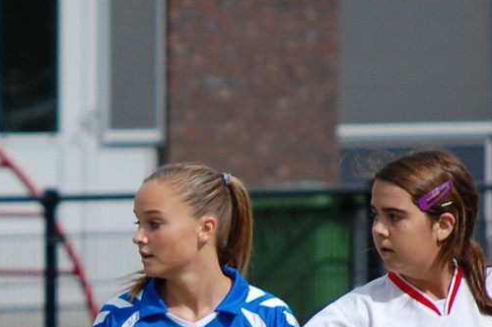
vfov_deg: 2.2
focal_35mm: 616
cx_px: 321
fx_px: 8413
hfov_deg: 3.3
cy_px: 322
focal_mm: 200
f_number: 5.6
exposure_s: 1/2000
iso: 400
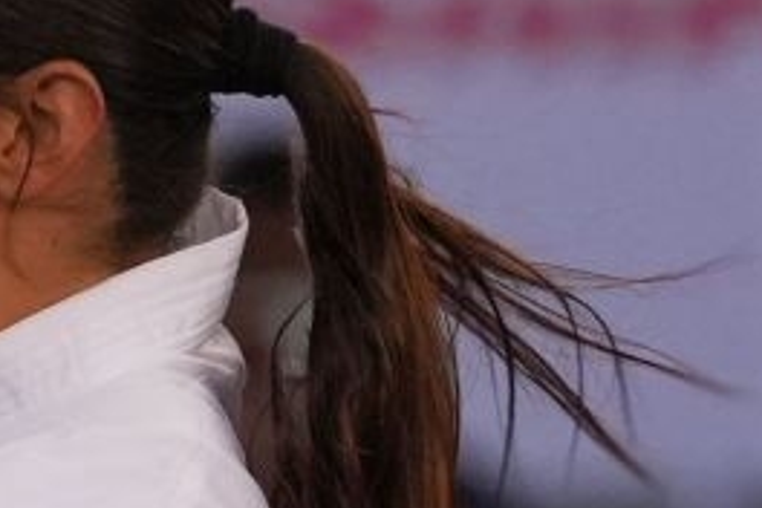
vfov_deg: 0.7
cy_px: 1062
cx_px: -551
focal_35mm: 2042
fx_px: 43219
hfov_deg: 1.0
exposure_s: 1/1000
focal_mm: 200
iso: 1600
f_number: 2.8
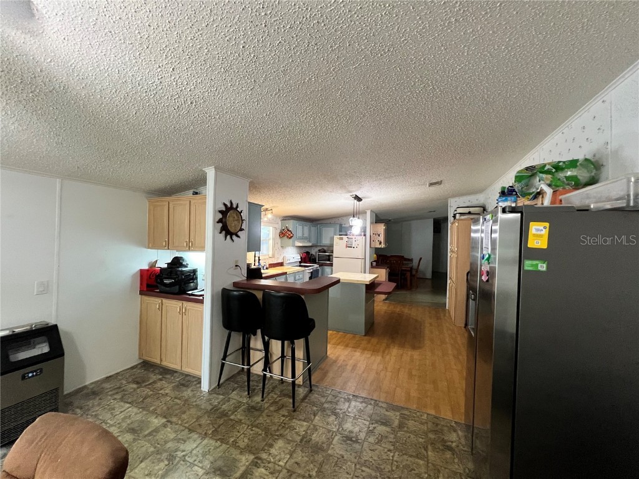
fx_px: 240
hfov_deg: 106.2
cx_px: 320
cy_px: 240
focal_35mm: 13
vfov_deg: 89.9
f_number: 1.8
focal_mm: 1.57
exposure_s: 1/60
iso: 500
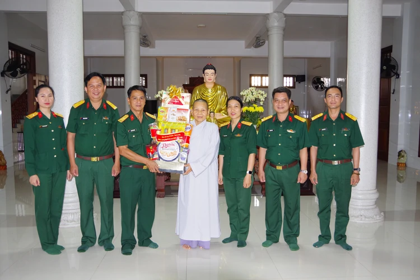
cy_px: 140
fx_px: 362
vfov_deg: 42.3
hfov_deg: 60.3
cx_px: 210
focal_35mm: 31
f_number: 4
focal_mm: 21
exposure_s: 1/80
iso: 800
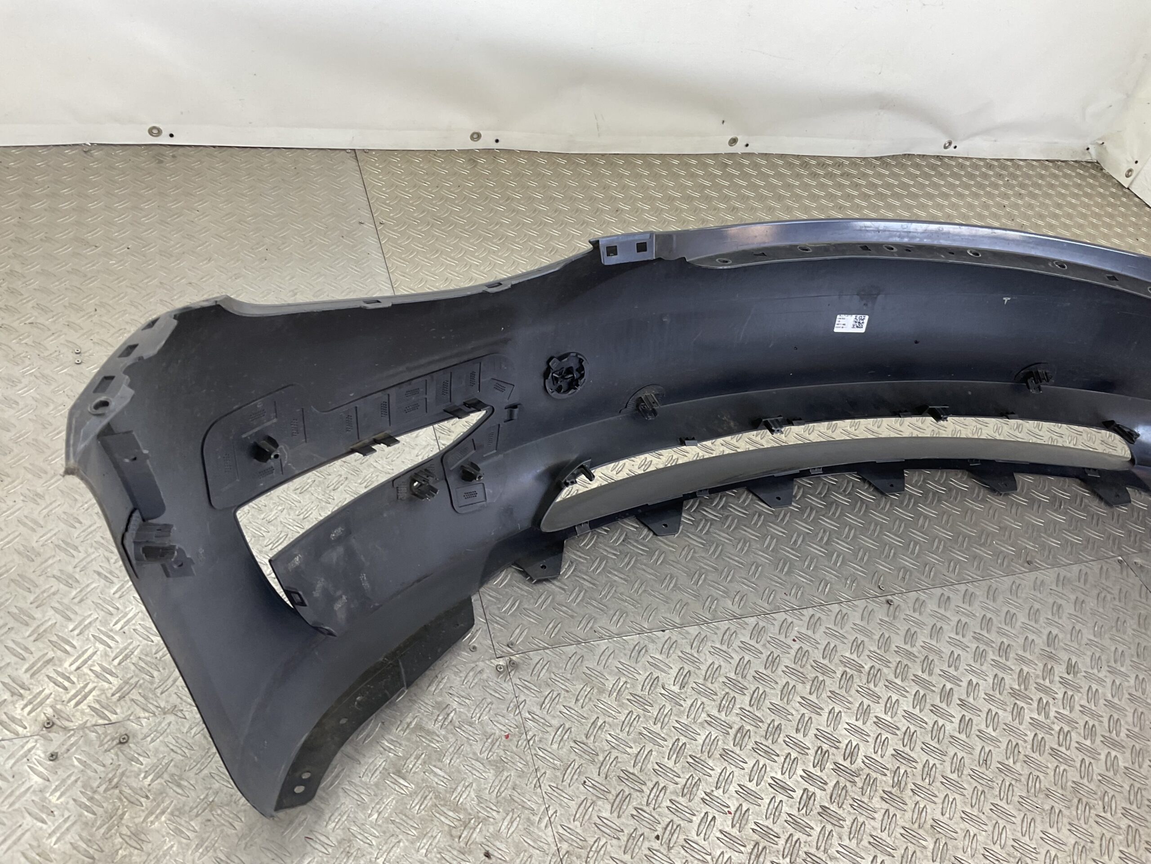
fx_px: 964
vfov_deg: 48.2
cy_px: 432
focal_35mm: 29
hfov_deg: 61.7
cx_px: 576
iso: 32
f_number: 1.8
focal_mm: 3
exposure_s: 1/100
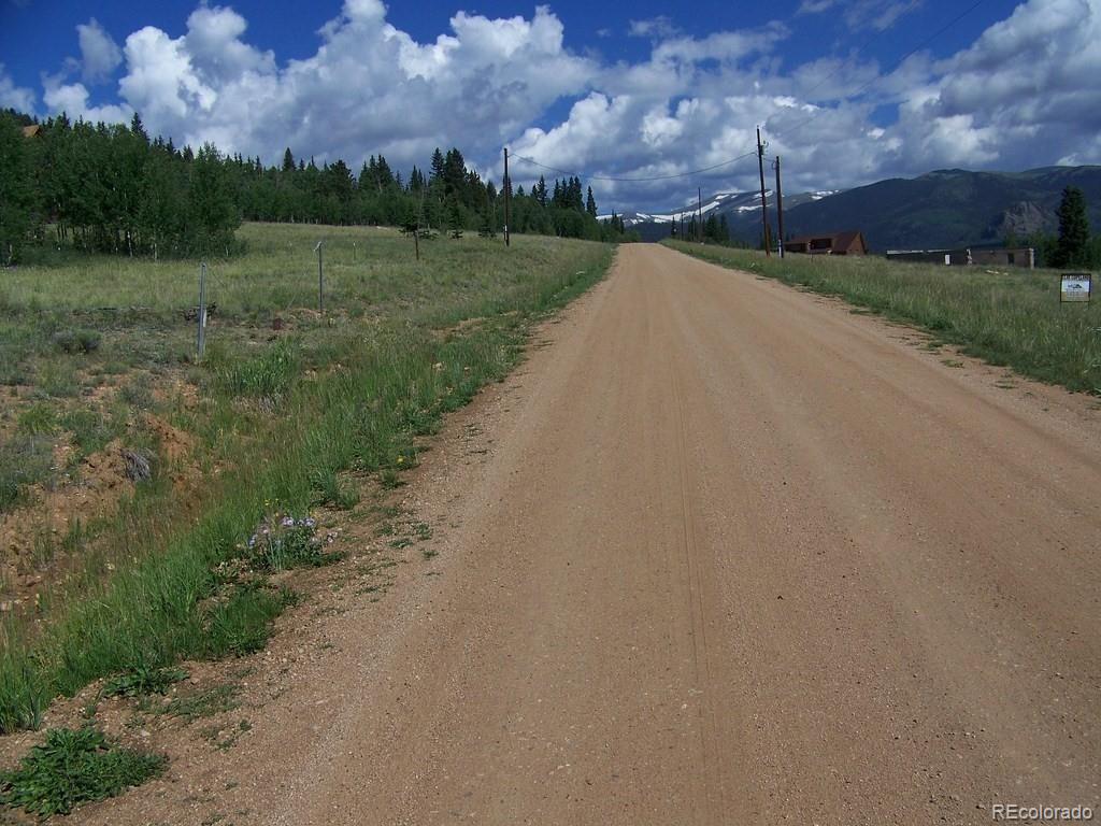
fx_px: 1145
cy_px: 413
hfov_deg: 51.4
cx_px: 550
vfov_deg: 39.7
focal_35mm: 36
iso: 64
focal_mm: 5.85
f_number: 4
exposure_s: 1/1250
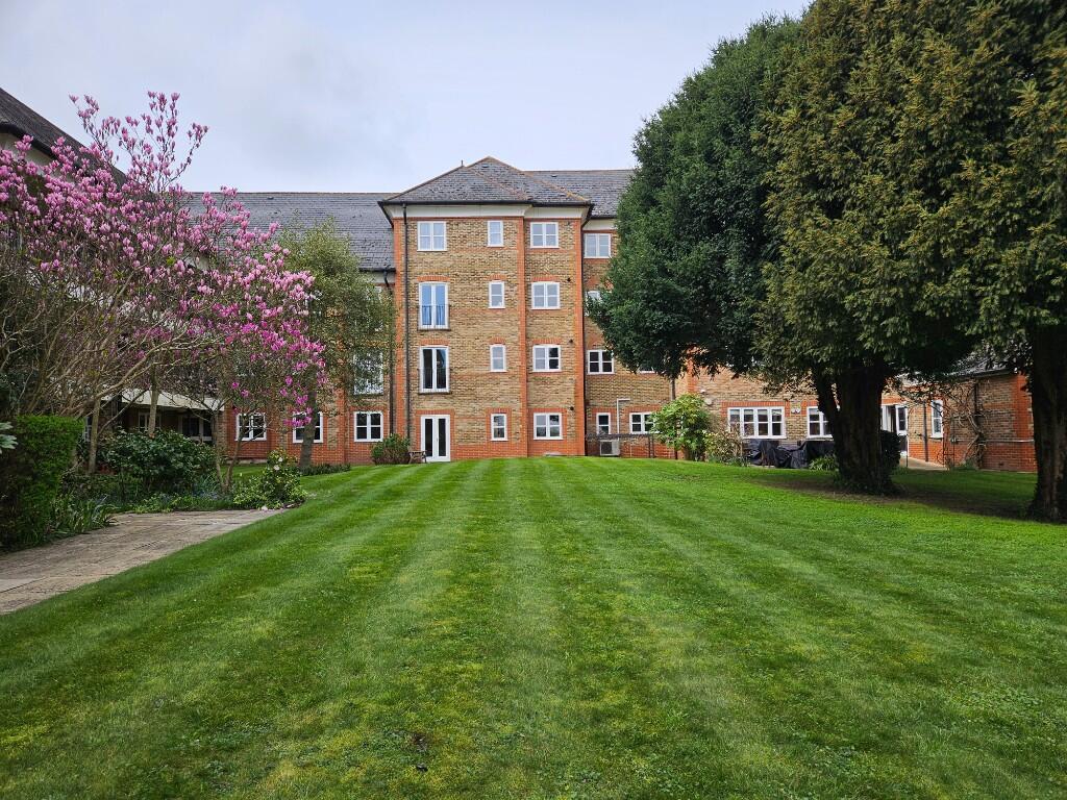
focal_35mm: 23
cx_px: 534
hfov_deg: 73.9
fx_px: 709
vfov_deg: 58.9
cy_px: 400
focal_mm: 5.4
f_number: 1.8
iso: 25
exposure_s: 1/1307
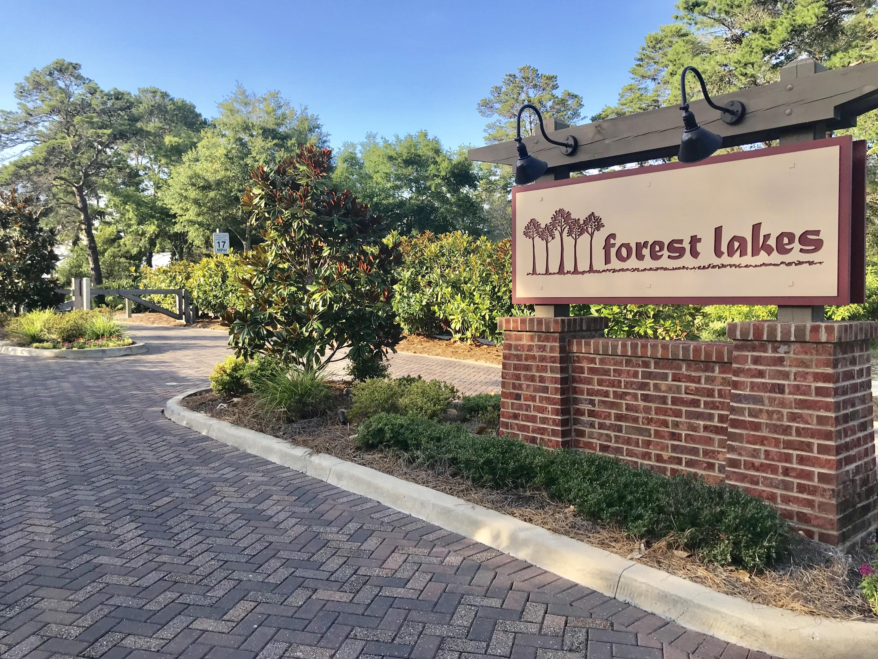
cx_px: 439
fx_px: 710
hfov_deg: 63.4
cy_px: 330
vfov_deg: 49.7
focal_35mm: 28
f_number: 1.8
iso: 20
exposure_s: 1/553
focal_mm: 3.99
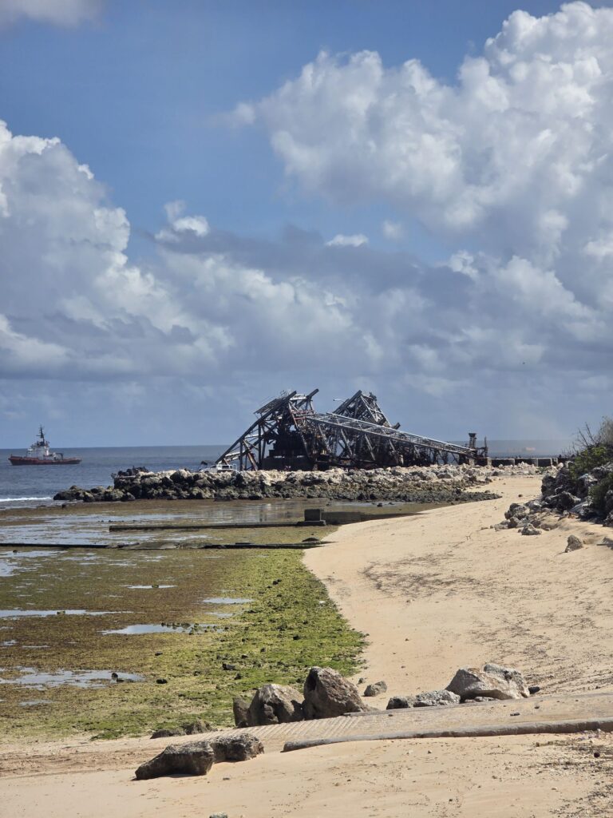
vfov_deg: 17.1
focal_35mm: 115
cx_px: 306
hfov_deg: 12.9
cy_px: 409
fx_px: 2715
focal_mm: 18.6
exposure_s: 1/3211
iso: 64
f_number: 3.4
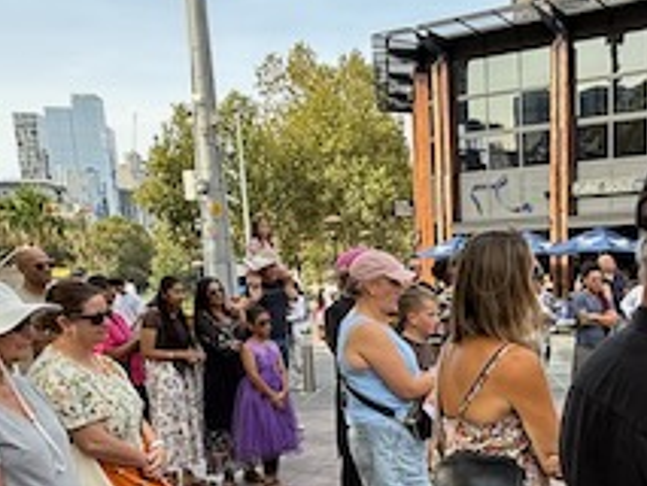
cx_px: 532
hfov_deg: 42.4
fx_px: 785
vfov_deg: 32.6
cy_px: 440
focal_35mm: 42
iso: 50
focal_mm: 2.22
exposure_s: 1/207
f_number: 2.2
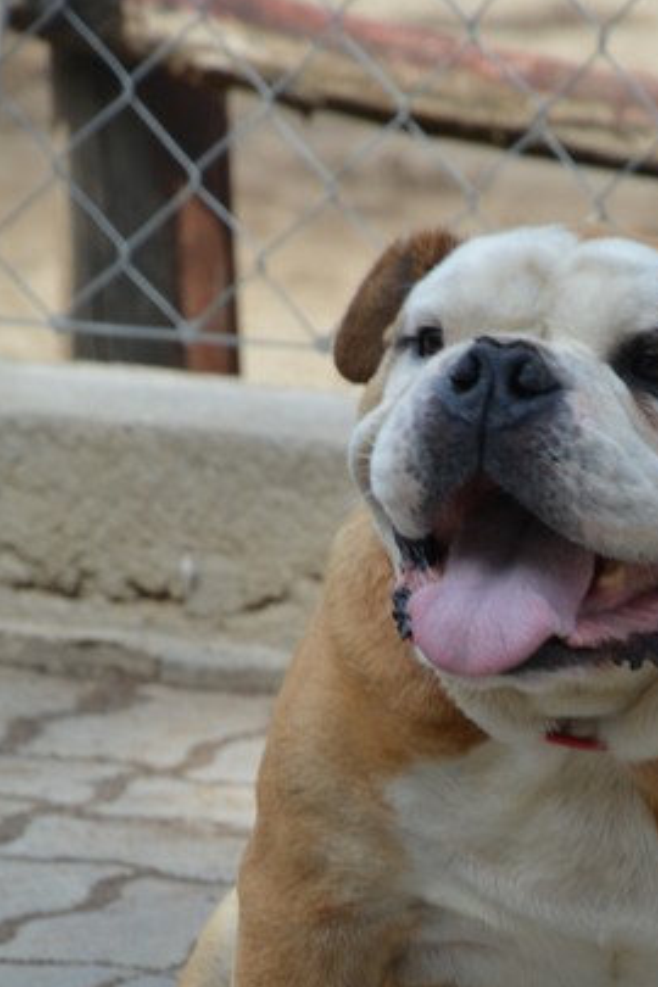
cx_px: 578
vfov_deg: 6.9
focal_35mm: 299
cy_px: 911
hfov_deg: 4.6
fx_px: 8196
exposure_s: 1/200
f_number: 8
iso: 100
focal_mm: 105
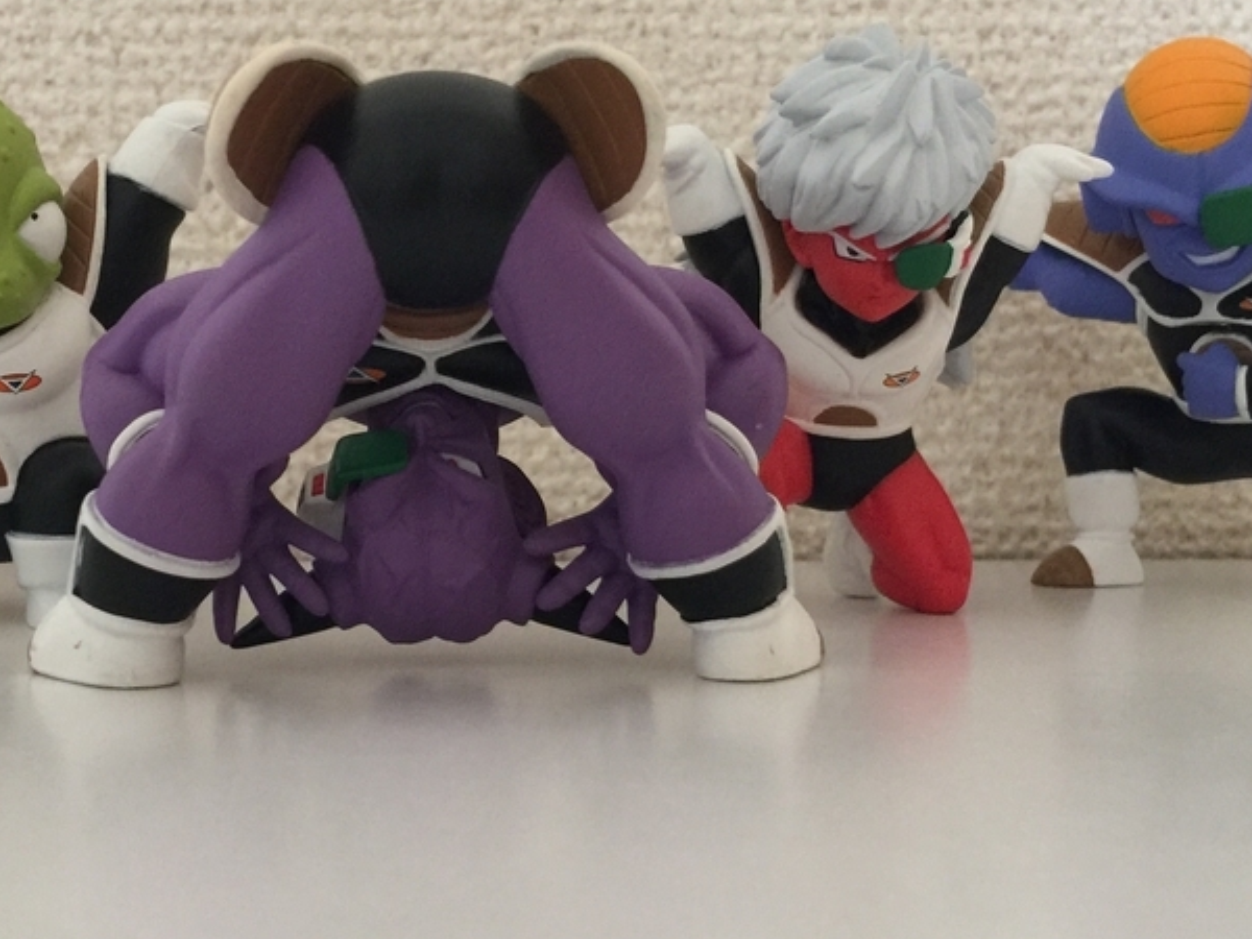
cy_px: 474
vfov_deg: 25.2
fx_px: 2098
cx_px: 515
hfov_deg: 33.2
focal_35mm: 58
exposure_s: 1/15
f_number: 2.2
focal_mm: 4.15
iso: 125
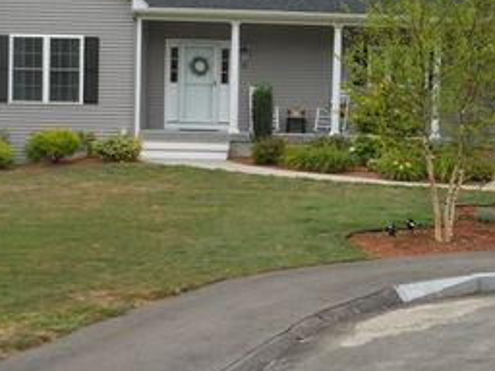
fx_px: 1258
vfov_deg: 16.7
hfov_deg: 22.0
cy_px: 119
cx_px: 400
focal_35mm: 88
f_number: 4.6
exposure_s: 1/200
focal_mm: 8.1
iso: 80
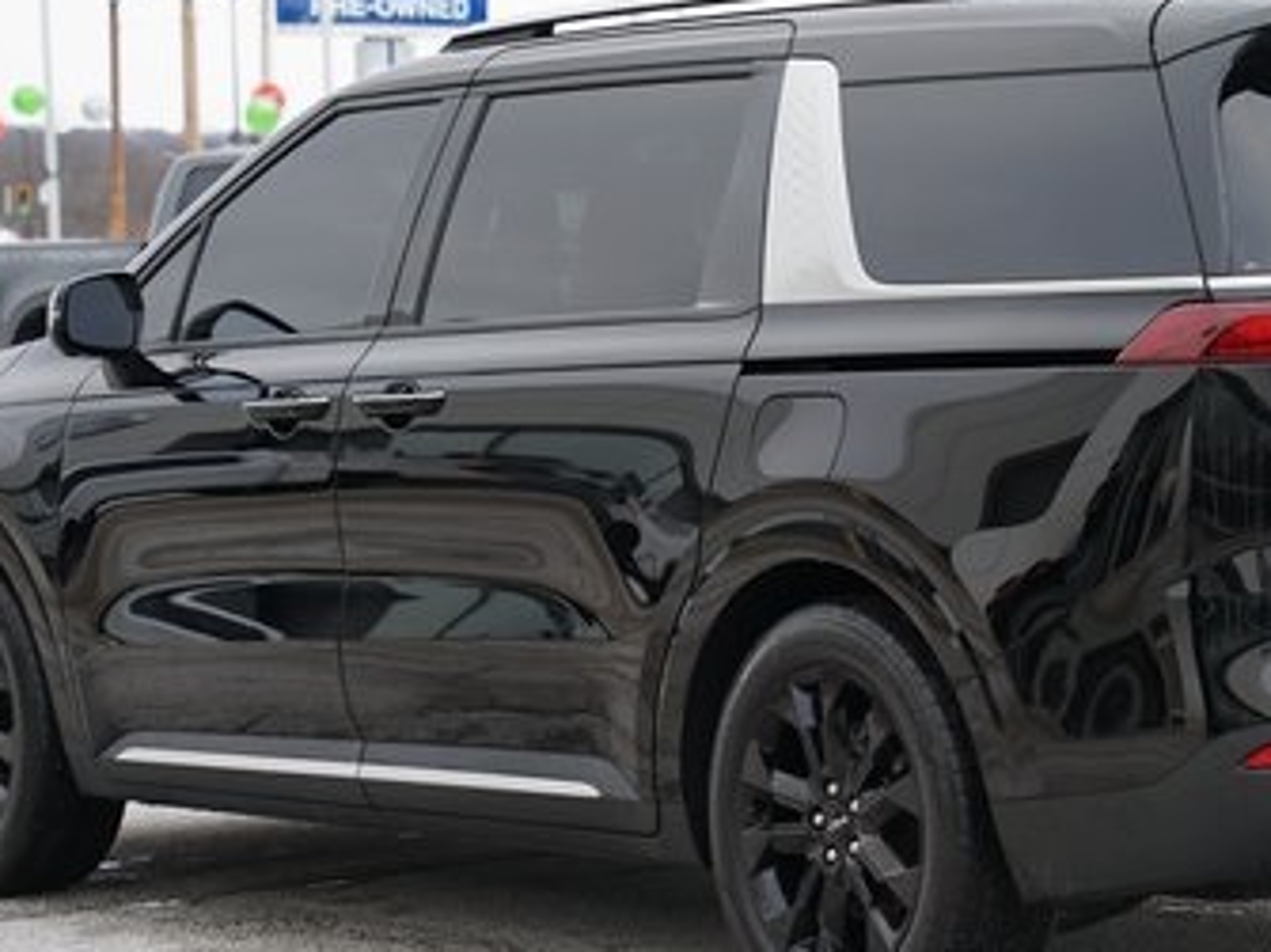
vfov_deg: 10.7
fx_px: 5065
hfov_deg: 14.3
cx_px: 945
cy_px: 457
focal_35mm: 138
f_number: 5.6
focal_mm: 75
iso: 100
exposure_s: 1/100
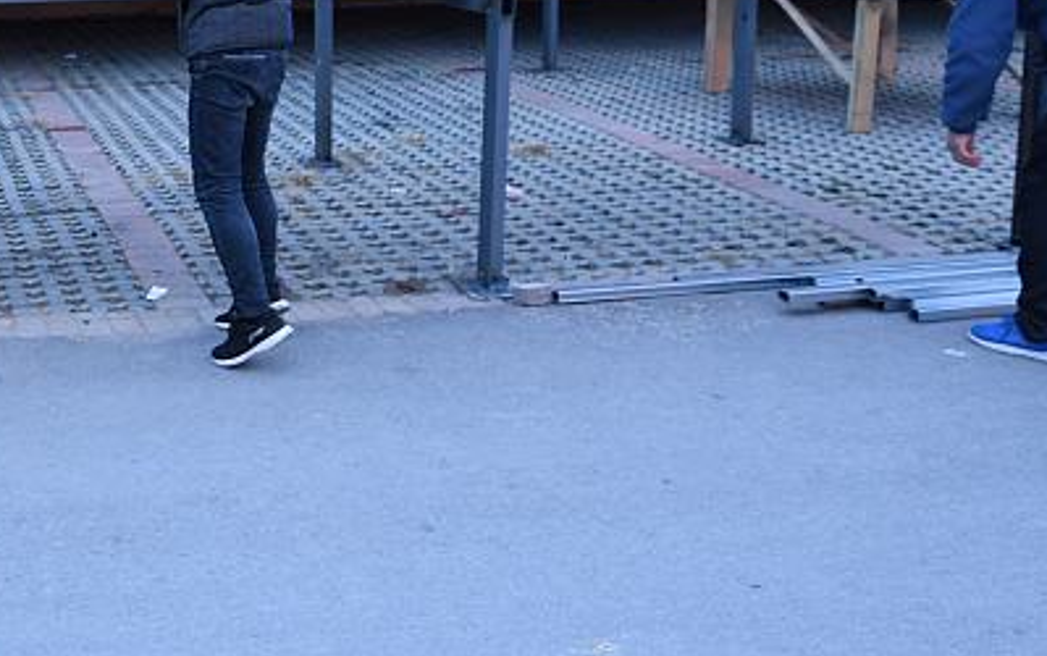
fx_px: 1399
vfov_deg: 25.7
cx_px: 26
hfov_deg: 37.2
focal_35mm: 49
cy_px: 92
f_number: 3.2
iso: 1000
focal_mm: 16
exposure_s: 1/40
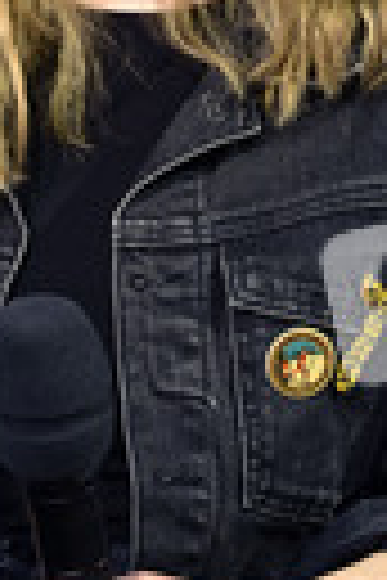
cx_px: 144
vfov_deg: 3.3
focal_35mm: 620
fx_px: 9997
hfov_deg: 2.2
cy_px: 54
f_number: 5
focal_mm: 200
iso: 320
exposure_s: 1/200
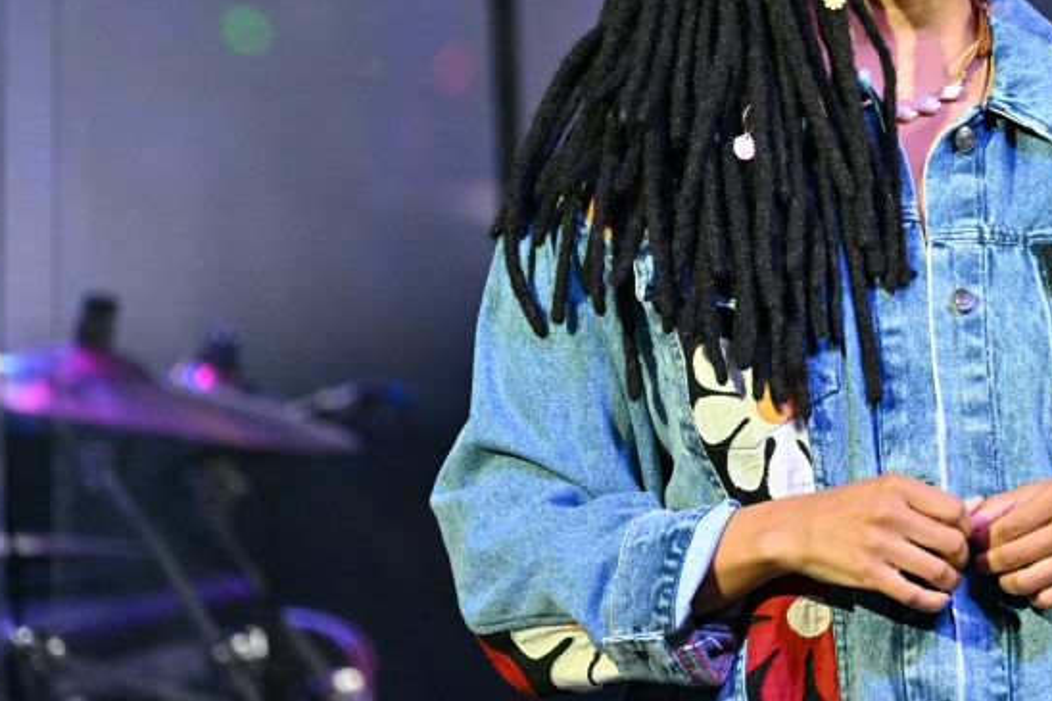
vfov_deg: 1.8
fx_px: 21850
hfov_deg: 2.8
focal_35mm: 748
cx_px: 864
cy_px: 251
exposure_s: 1/500
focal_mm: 400
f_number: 5.6
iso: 3200
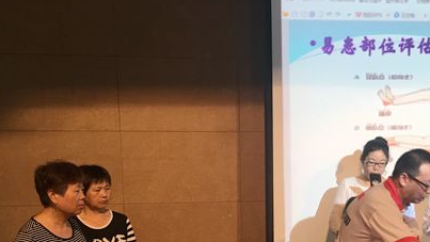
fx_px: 536
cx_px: 290
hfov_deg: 43.0
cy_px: 226
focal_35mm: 47
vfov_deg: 24.6
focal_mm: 4.15
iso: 50
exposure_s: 1/33
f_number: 2.2
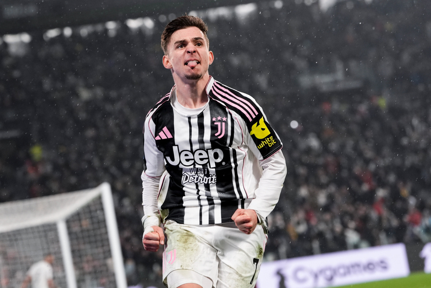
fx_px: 1245
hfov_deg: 19.6
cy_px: 144
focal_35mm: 104
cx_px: 216
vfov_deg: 13.2
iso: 2000
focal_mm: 104
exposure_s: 1/1250
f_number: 3.5
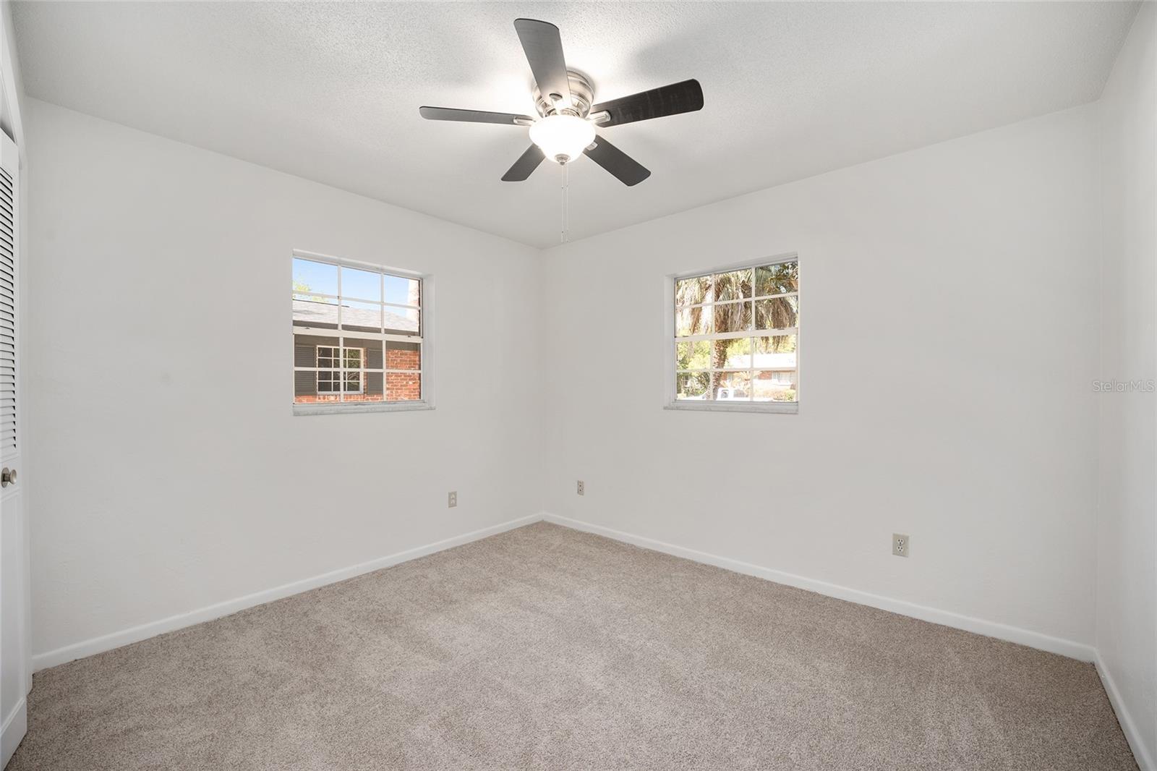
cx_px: 578
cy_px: 386
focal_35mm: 14
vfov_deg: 81.2
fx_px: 450
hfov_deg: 104.3
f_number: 7.1
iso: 400
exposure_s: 1/10
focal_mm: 14
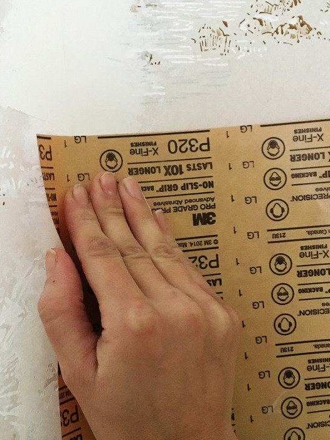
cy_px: 218
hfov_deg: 33.3
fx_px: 546
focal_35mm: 43
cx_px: 112
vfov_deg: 43.8
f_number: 2.2
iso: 250
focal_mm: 4.15
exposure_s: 1/15
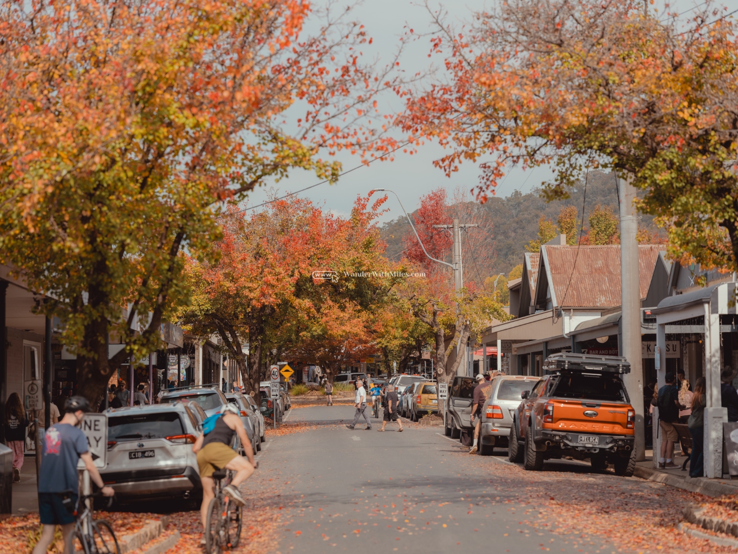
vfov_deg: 17.0
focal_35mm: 87
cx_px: 369
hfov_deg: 22.5
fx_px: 1855
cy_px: 277
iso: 200
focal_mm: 110
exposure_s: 1/1250
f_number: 3.2
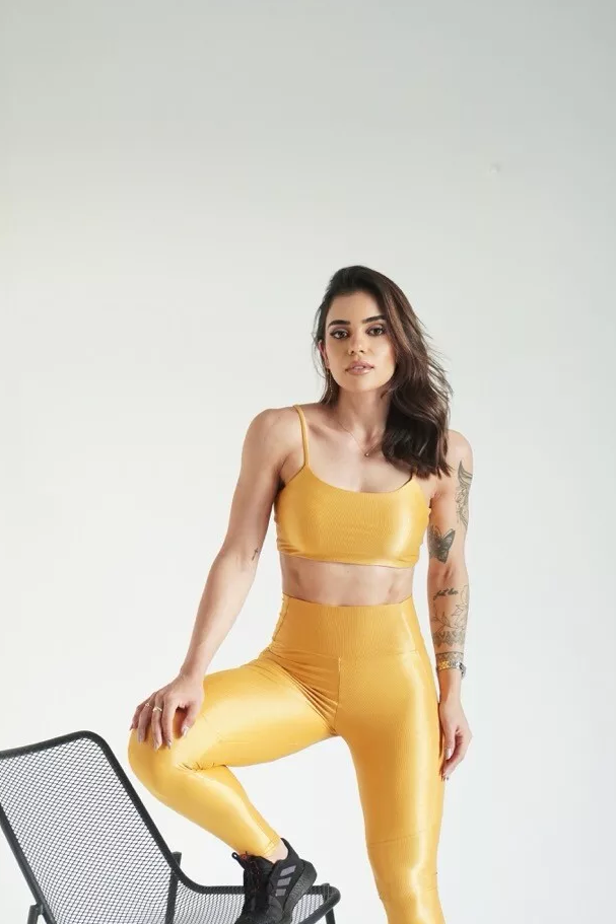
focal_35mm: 59
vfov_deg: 33.7
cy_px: 591
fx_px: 1515
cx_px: 324
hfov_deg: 23.0
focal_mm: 28
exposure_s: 1/60
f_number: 5.6
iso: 1000
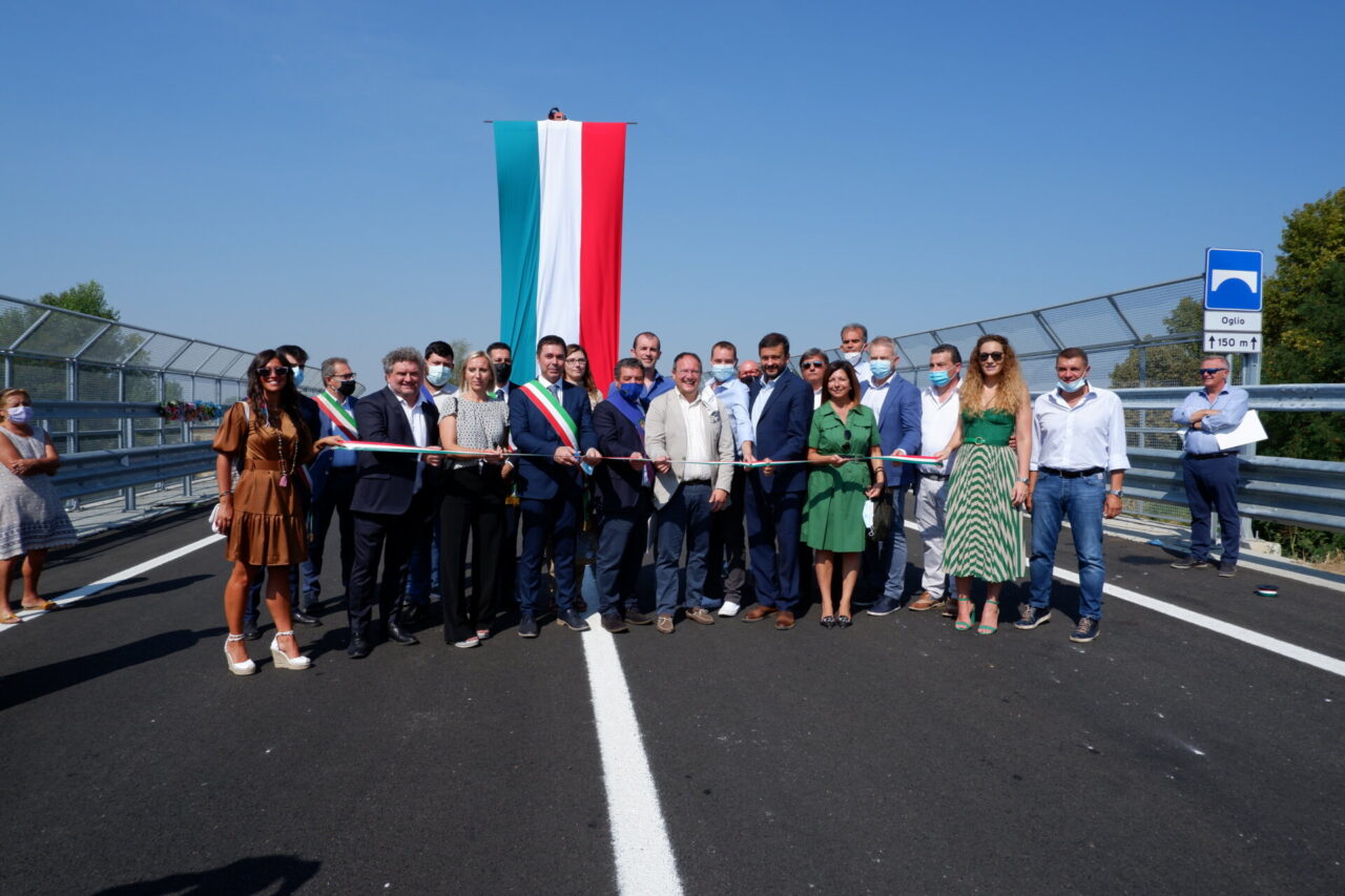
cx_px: 672
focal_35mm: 23
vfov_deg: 55.1
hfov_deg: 76.1
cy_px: 448
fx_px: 859
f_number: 10
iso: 200
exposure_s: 1/450
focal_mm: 15
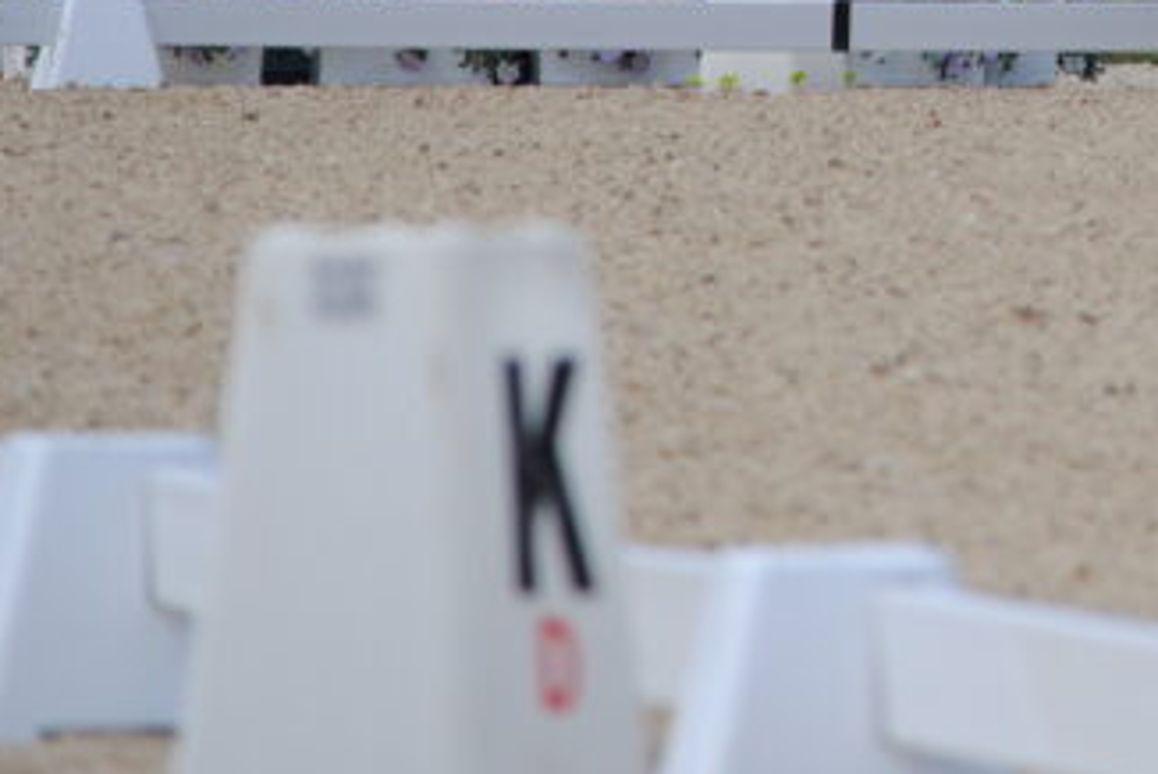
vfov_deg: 1.6
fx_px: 28092
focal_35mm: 873
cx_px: 1453
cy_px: -417
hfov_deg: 2.4
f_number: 5
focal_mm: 185
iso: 200
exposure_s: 1/1250
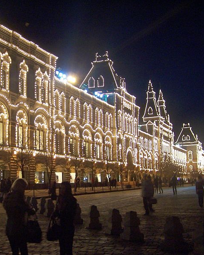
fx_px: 377
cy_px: 129
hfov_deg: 30.0
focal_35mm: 50
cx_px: 64
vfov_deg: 37.3
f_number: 2.8
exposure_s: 1/8
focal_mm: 6.3
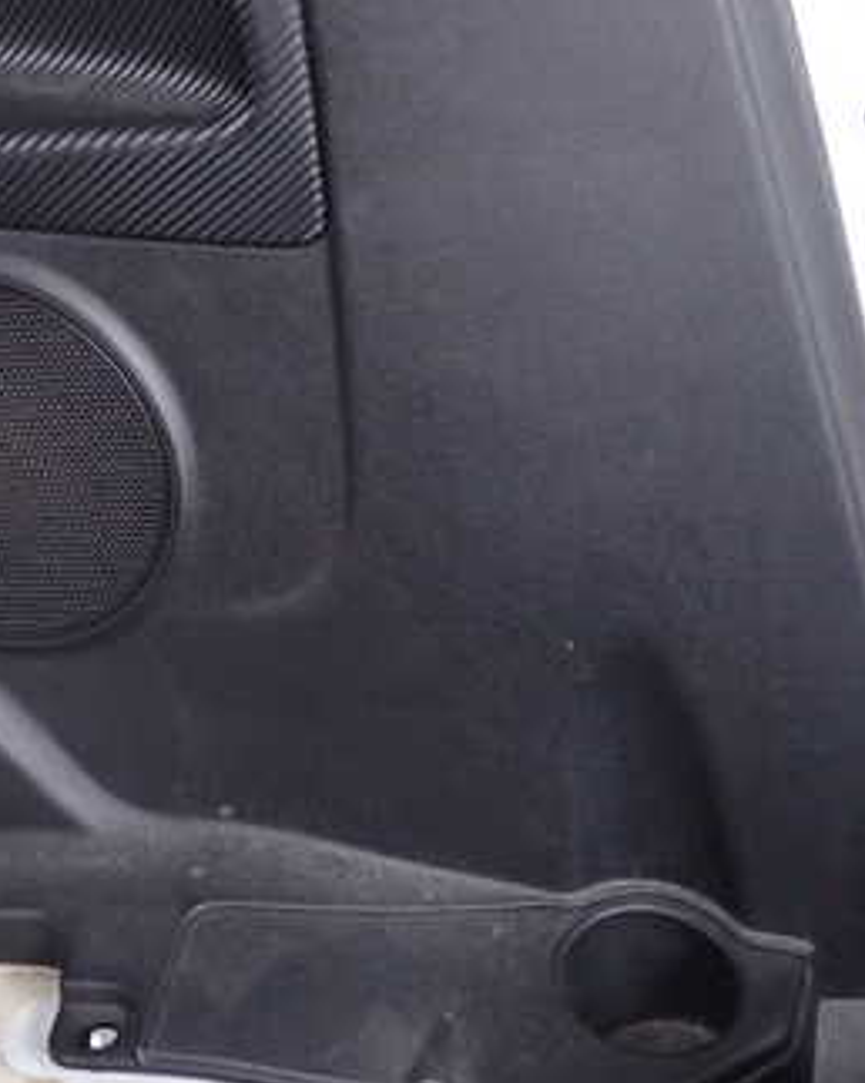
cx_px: 345
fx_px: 2210
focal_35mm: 69
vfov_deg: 27.5
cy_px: 614
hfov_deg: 22.1
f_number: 2.7
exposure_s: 1/40
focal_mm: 6.83
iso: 500
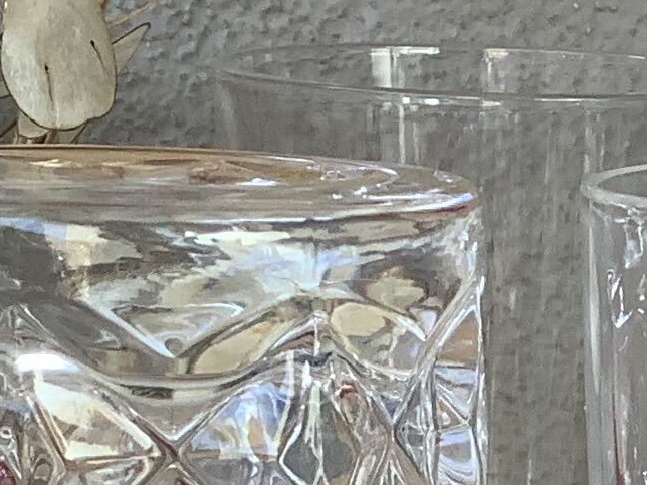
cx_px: 624
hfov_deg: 12.5
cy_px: 977
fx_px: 2934
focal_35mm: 157
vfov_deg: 8.9
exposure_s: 1/114
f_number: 2.4
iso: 25
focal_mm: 3.3
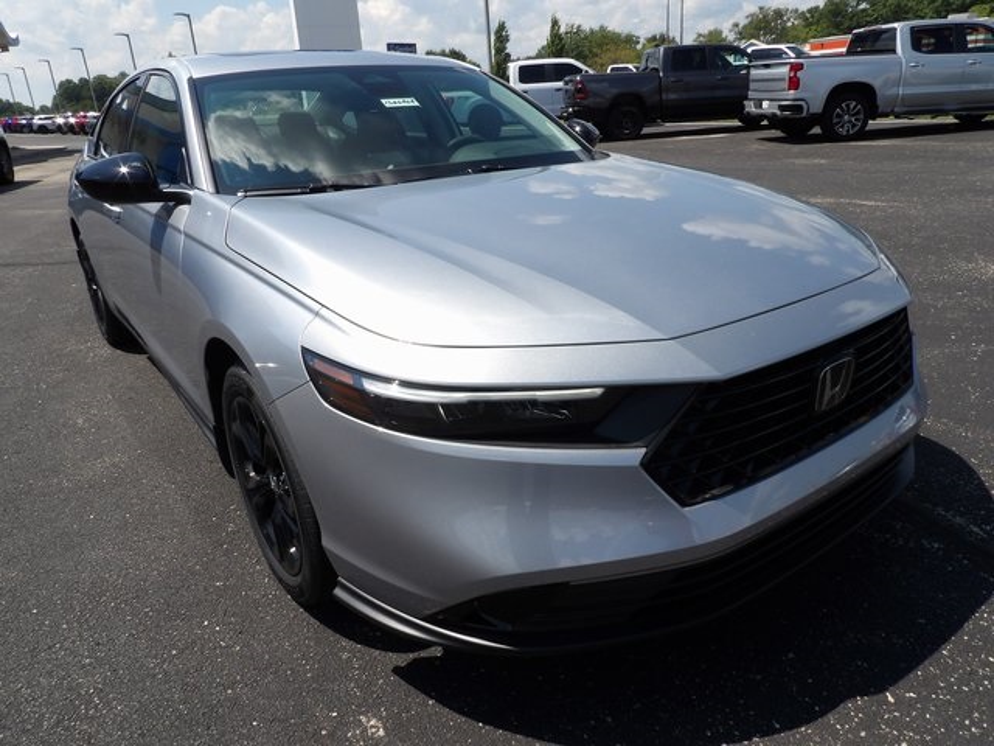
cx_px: 497
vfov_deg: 56.8
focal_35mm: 24
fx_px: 689
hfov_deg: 71.6
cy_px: 373
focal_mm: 4.3
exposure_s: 1/408
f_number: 5.6
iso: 100
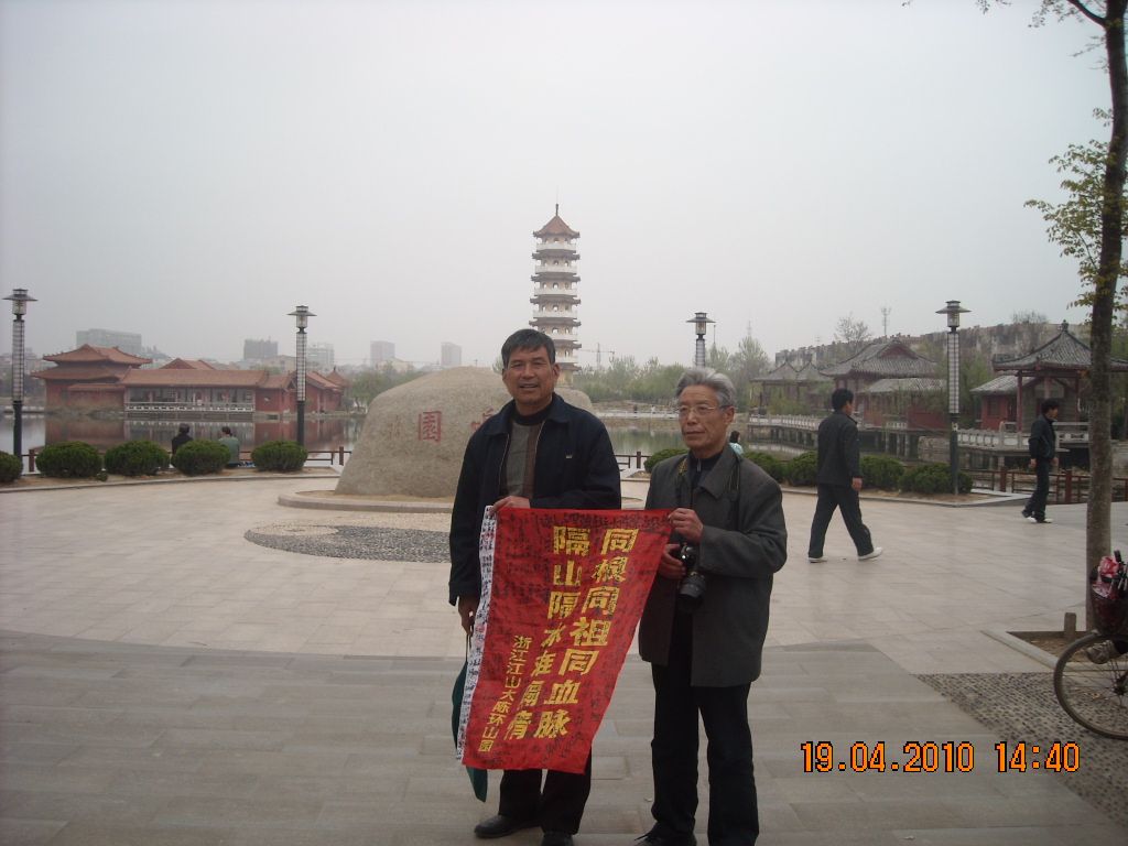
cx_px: 564
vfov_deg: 40.7
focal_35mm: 35
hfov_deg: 52.6
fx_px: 1141
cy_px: 423
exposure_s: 1/161
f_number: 5.6
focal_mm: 5.7
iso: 64
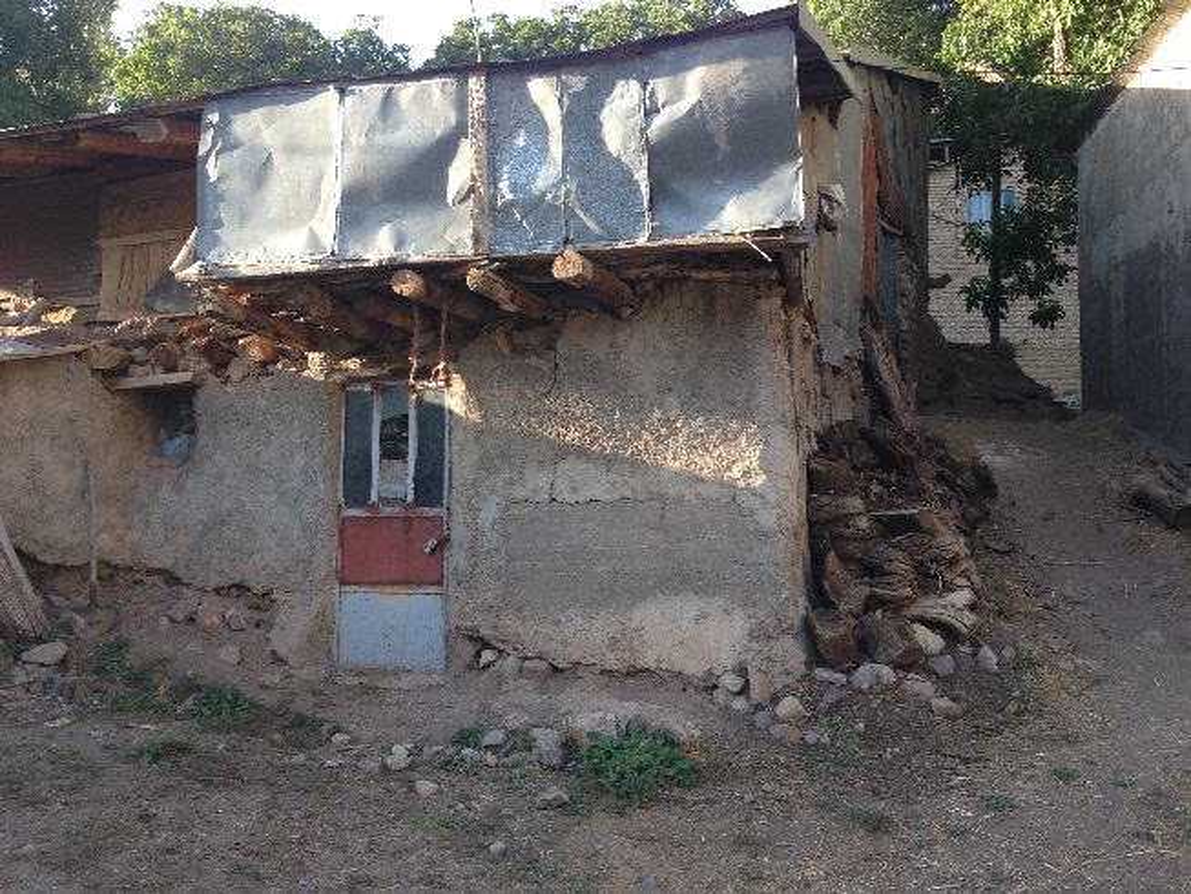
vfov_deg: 43.0
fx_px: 1136
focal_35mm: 33
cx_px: 596
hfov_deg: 55.3
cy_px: 447
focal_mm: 4.12
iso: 50
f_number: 2.4
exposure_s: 1/175
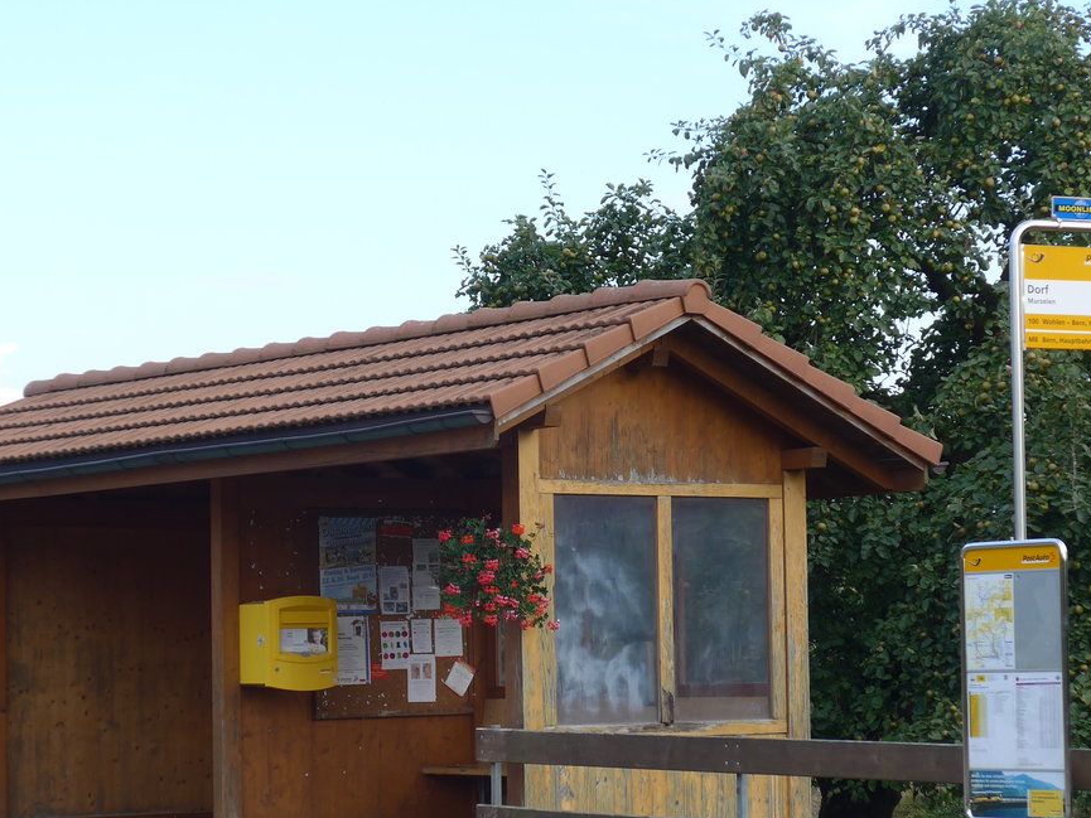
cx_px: 510
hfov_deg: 17.7
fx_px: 3499
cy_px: 500
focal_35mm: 111
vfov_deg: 13.3
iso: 80
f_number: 4.4
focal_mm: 16
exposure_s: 1/125
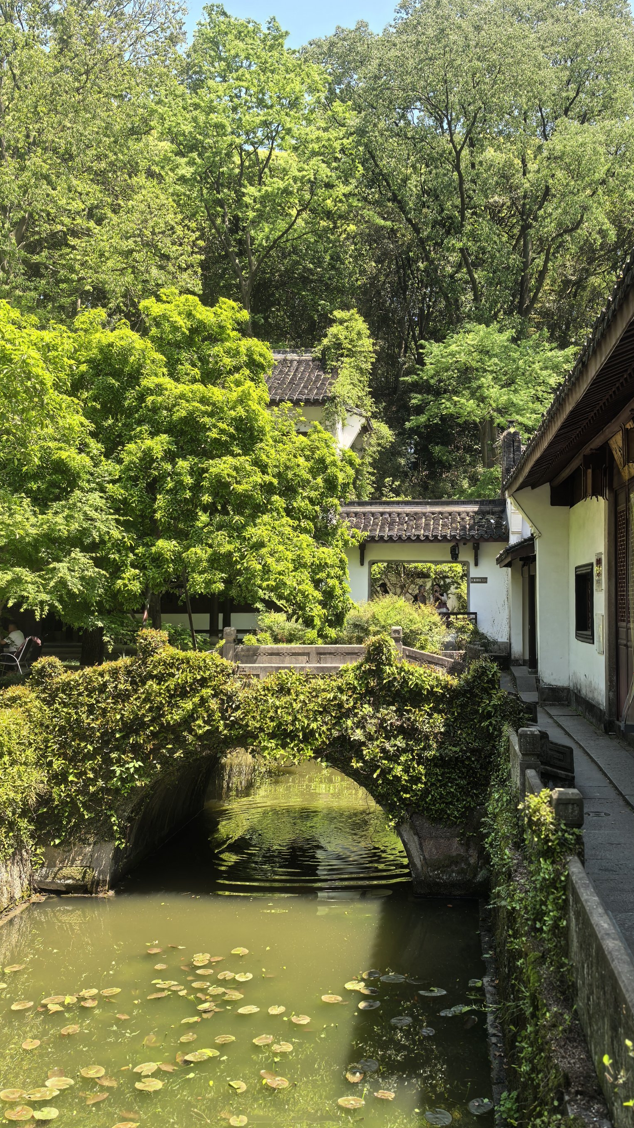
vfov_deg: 59.5
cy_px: 565
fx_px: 987
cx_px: 399
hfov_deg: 35.4
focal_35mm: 33
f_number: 2
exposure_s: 1/500
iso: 50
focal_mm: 6.98
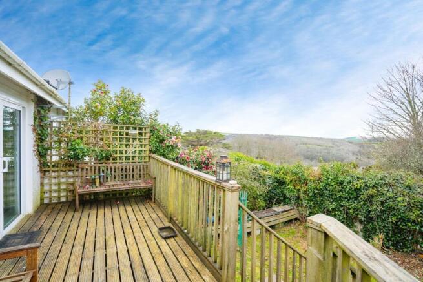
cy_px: 141
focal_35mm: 16
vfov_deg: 73.8
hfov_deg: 96.7
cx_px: 212
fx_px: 188
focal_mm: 16
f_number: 5.6
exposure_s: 1/50
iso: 100
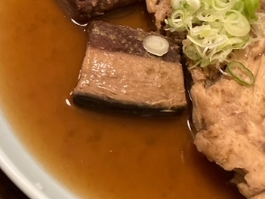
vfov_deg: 28.2
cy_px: 52
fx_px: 391
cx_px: 174
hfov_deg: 37.1
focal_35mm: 51
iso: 400
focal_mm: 3.99
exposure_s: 1/40
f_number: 1.8
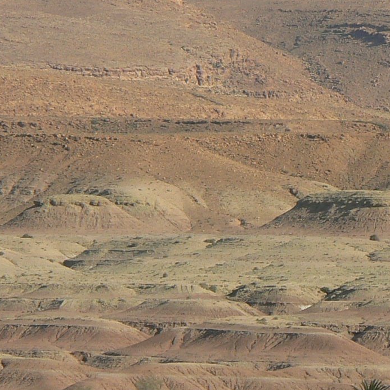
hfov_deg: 2.9
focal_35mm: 614
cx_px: 337
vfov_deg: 2.9
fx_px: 7826
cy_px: 117
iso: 80
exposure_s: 1/400
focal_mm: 36.5
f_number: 5.6
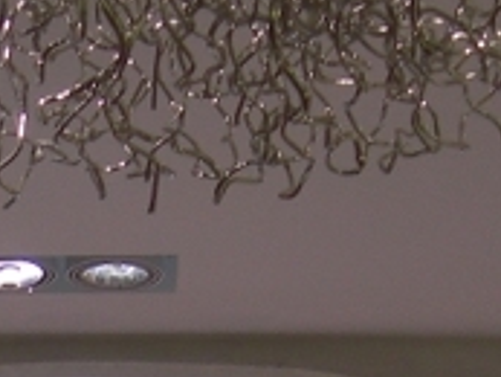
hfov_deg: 9.8
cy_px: 782
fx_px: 2868
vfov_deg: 7.2
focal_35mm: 198
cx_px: -96
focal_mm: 7.8
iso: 50
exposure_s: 1/33.7
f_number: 2.8
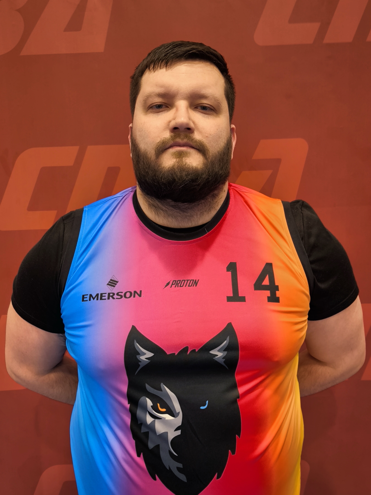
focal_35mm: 29
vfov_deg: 61.7
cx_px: 186
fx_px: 414
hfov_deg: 48.2
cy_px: 248
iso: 250
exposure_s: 1/50
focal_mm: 6.92
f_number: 1.9
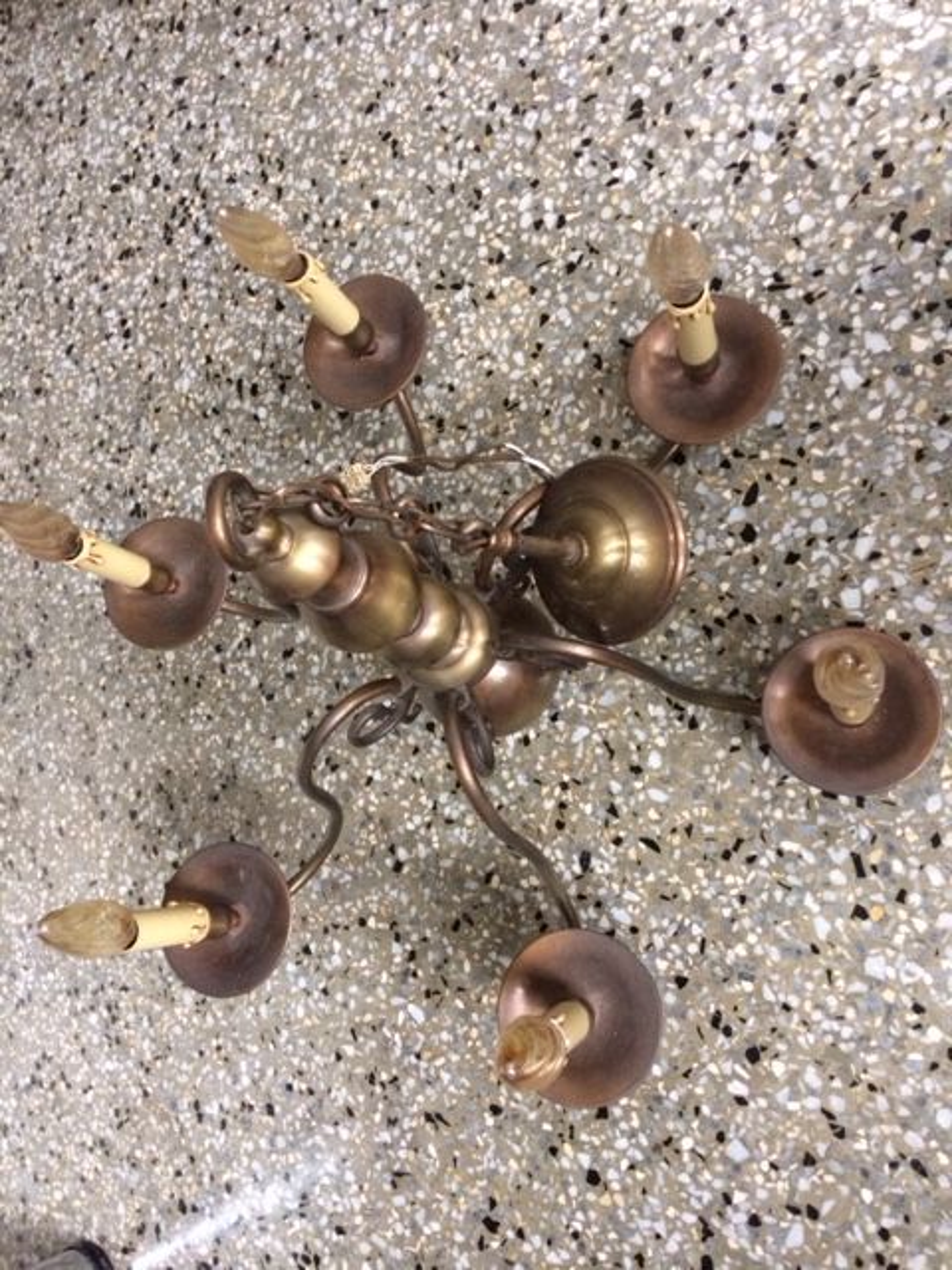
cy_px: 635
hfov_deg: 48.2
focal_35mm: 29
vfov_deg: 61.7
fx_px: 1063
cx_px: 476
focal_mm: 4.15
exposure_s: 1/17
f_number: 2.2
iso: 250
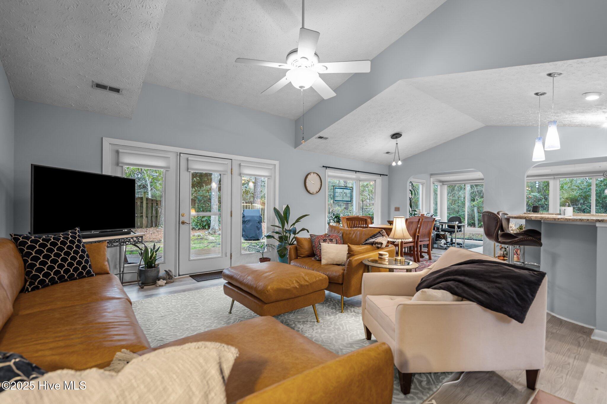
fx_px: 270
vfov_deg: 73.7
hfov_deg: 96.7
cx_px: 304
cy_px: 202
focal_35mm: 16
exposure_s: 1/1.67
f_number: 4
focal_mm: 16
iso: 400
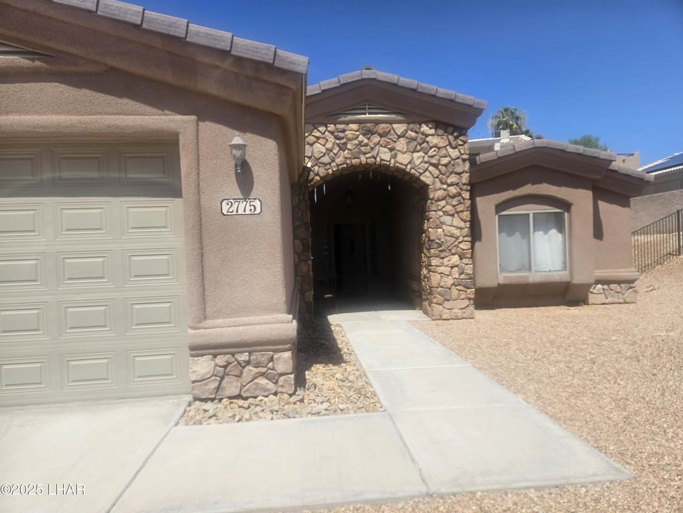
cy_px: 256
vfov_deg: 58.9
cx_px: 342
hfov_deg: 73.9
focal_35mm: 23
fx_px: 454
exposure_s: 1/2897
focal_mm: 5.4
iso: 25
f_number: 1.8
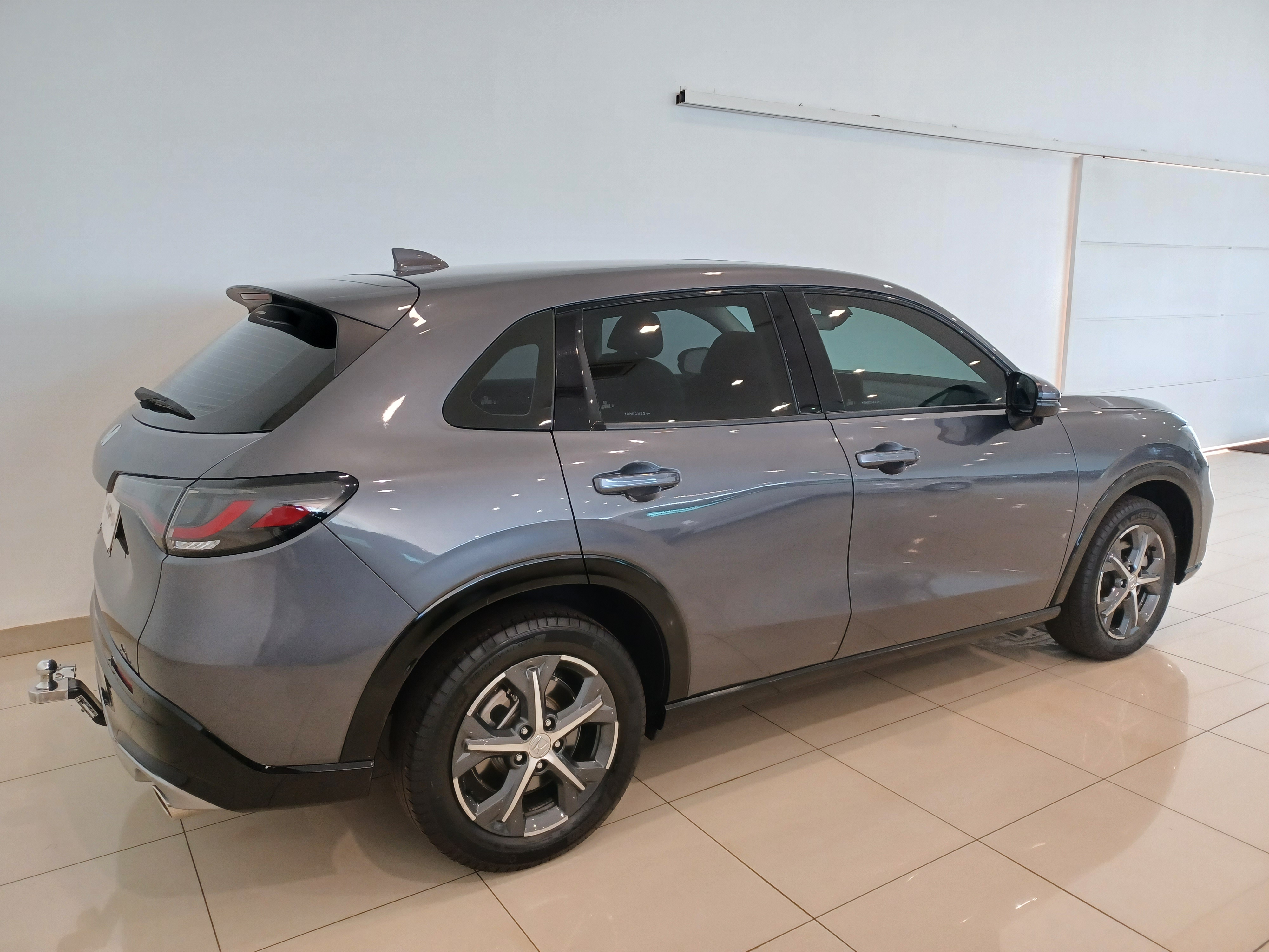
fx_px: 916
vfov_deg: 54.9
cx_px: 634
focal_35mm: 25
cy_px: 476
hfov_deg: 69.4
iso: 200
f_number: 1.8
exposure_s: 1/60
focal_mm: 4.6
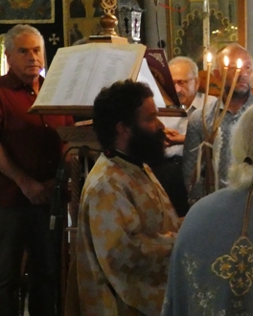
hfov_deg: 15.8
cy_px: 200
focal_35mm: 90
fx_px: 842
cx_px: 373
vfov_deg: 21.2
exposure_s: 1/80
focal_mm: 6.8
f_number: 3.5
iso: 1250
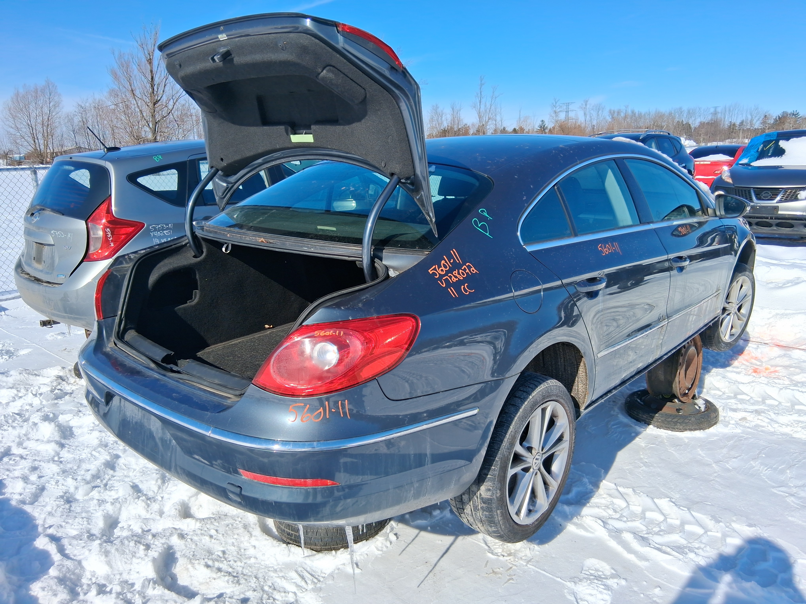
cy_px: 302
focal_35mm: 26
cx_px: 403
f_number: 1.8
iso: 25
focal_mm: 3.98
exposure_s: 1/1350
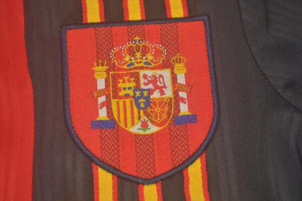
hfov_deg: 24.6
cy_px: 100
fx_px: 692
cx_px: 151
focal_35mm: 82
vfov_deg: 16.6
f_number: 5.6
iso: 200
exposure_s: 1/60
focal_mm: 55
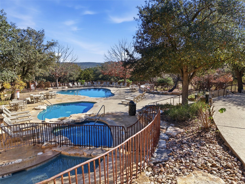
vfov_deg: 56.8
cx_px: 122
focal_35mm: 24
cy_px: 92
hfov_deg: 71.6
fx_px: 170
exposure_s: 1/250
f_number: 1.8
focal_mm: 8.7
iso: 160
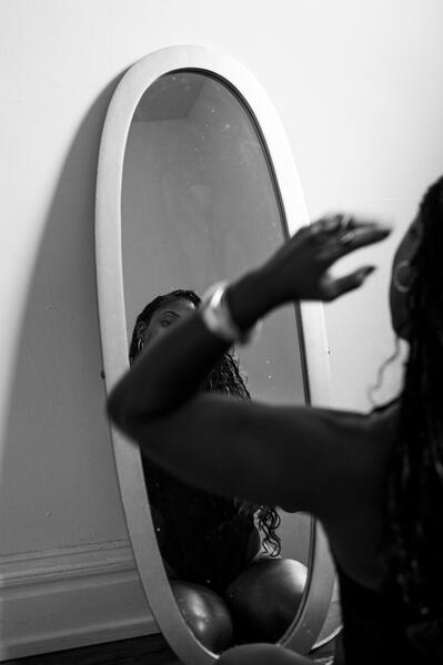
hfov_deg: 25.7
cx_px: 222
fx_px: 971
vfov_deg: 37.9
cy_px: 332
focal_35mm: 52
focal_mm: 35
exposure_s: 1/50
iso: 400
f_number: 2.8
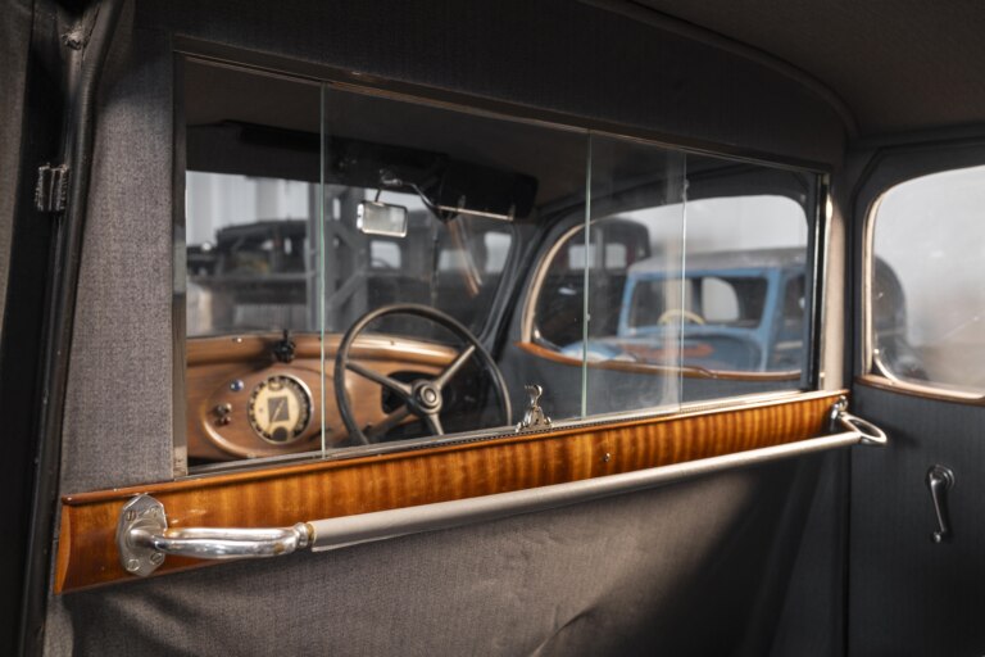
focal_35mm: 32
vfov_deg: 40.5
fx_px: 889
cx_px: 492
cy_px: 328
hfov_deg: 58.0
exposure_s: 1.3
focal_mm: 32.5
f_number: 4.5
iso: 100
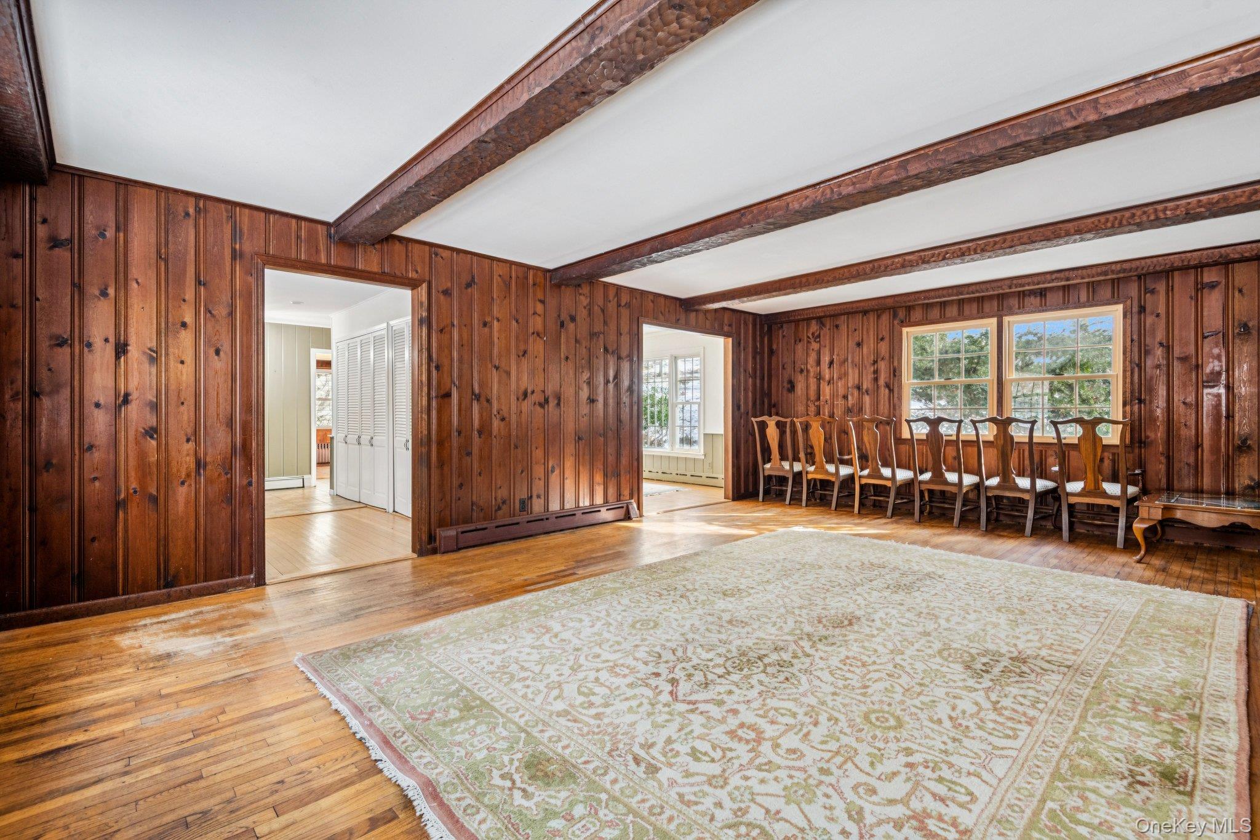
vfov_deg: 73.7
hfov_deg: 96.7
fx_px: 560
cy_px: 420
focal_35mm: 16
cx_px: 630
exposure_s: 1/13
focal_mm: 16
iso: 640
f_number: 9
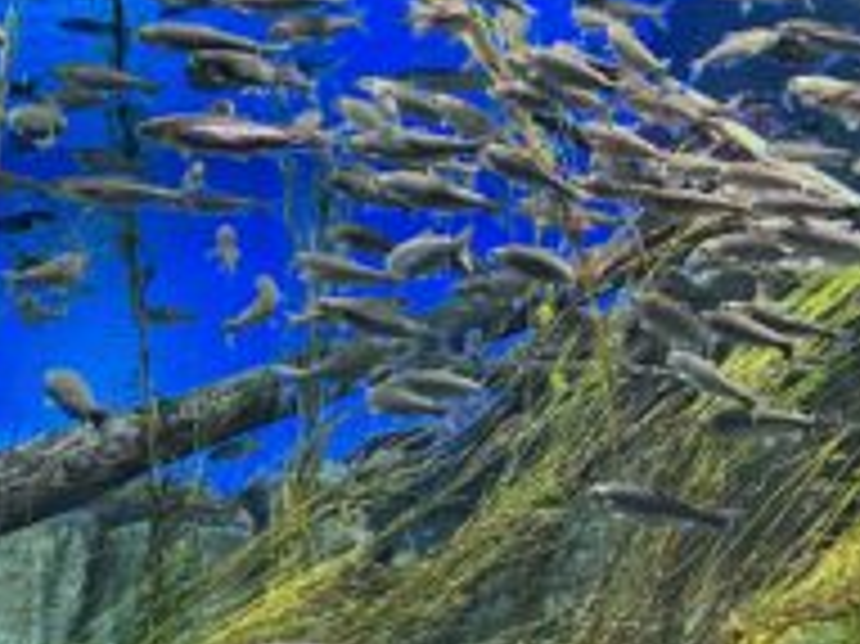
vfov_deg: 21.5
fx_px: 1688
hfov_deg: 28.4
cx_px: 581
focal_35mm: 68
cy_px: 223
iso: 320
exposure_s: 1/50
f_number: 1.6
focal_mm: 5.1
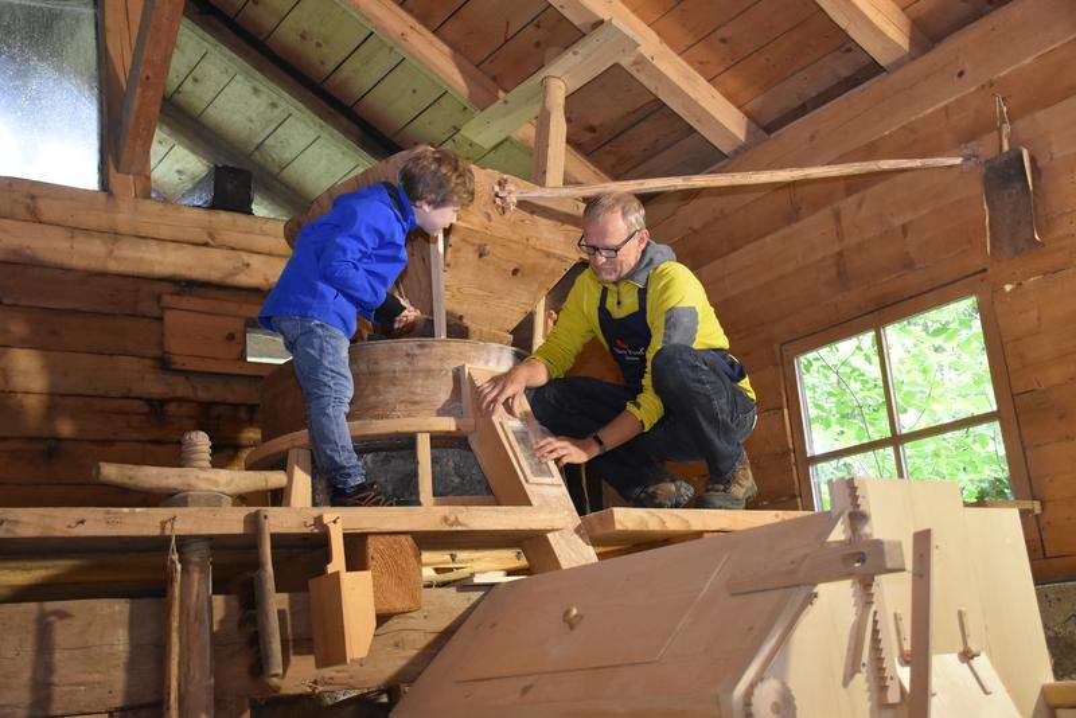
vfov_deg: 34.2
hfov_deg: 49.5
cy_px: 359
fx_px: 1166
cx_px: 538
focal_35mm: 39
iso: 2800
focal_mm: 26
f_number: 4
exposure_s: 1/60
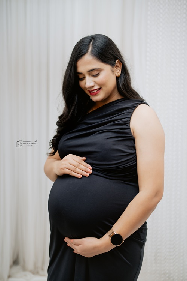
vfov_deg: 39.6
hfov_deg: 27.0
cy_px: 140
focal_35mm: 50
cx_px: 94
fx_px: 389
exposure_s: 1/160
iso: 160
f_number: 1.8
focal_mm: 50
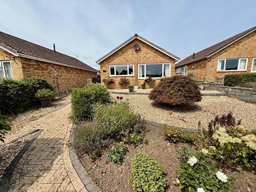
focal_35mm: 14
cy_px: 96
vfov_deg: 85.7
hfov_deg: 102.1
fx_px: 104
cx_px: 128
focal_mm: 2.22
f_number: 2.2
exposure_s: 1/1901
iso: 50
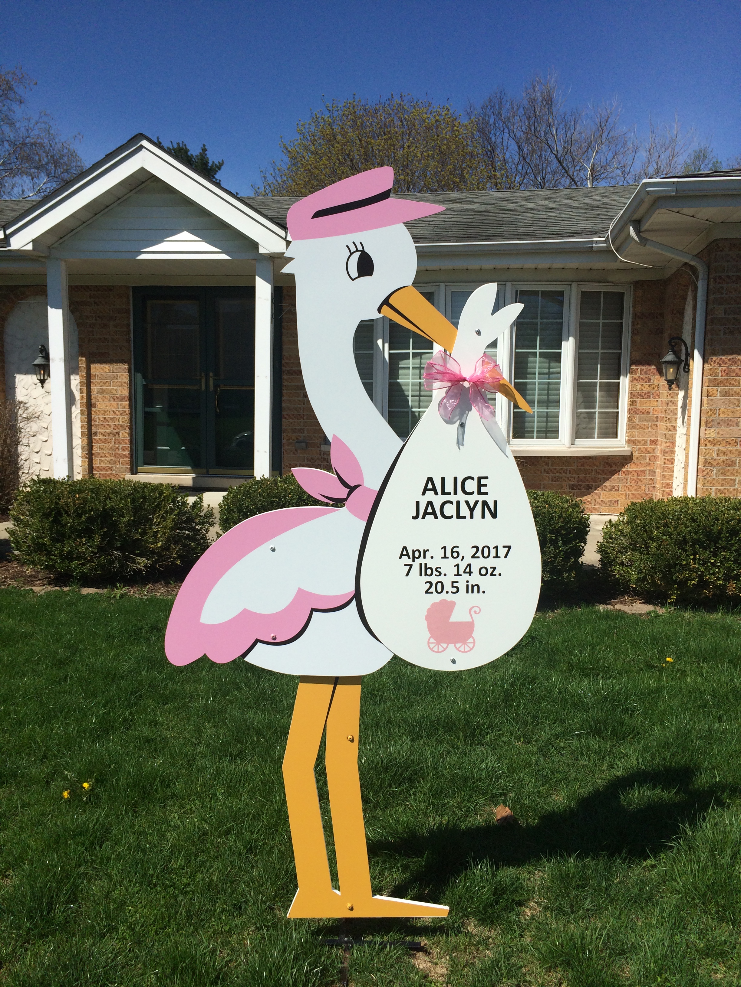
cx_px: 370
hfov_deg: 48.2
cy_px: 494
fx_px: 828
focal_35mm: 29
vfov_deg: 61.7
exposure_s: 1/4566
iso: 40
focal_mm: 4.15
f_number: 2.2
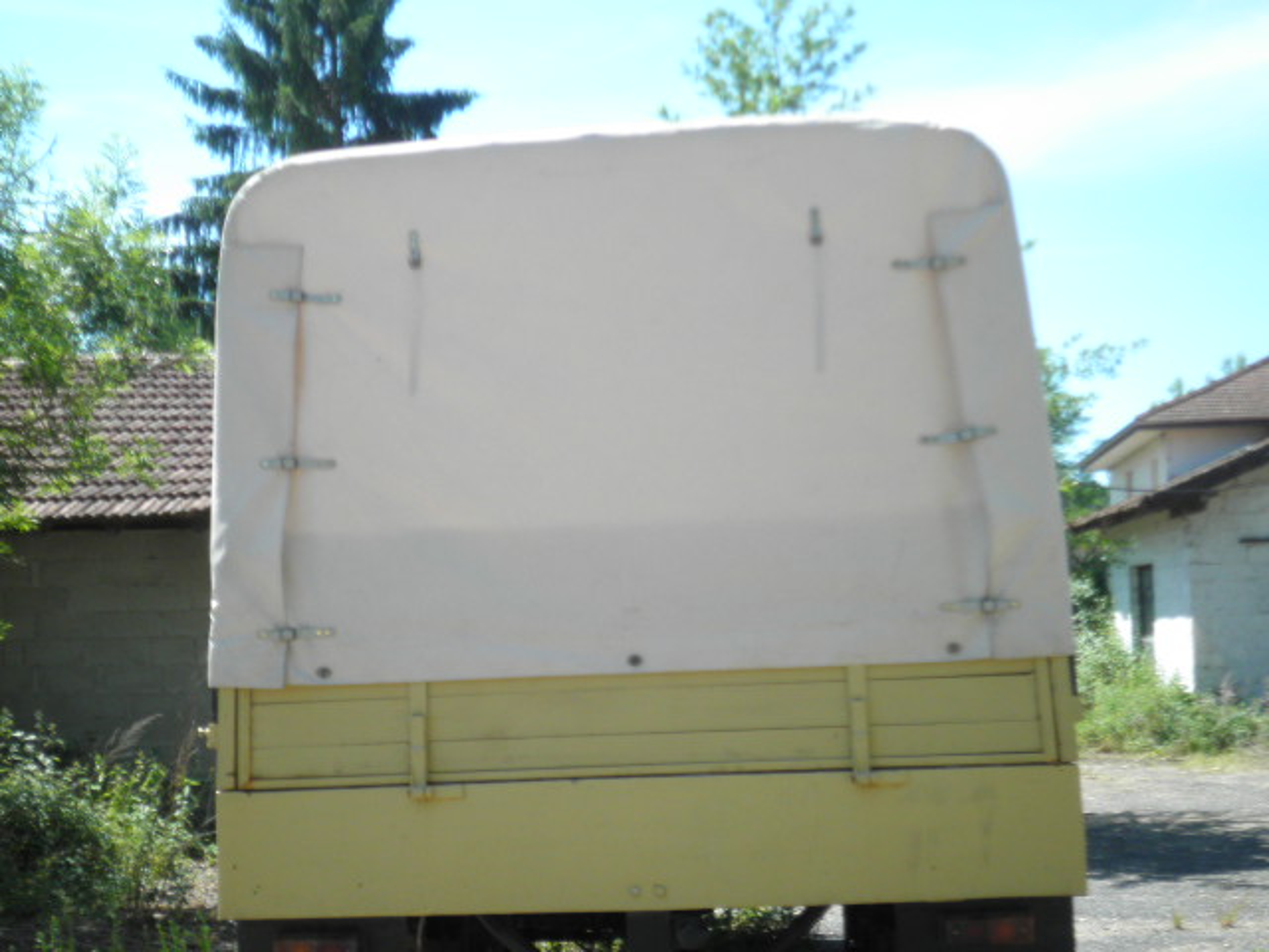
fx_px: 1723
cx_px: 634
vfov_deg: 30.9
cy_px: 476
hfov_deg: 40.4
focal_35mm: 47
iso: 64
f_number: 3.4
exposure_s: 1/250
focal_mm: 8.3
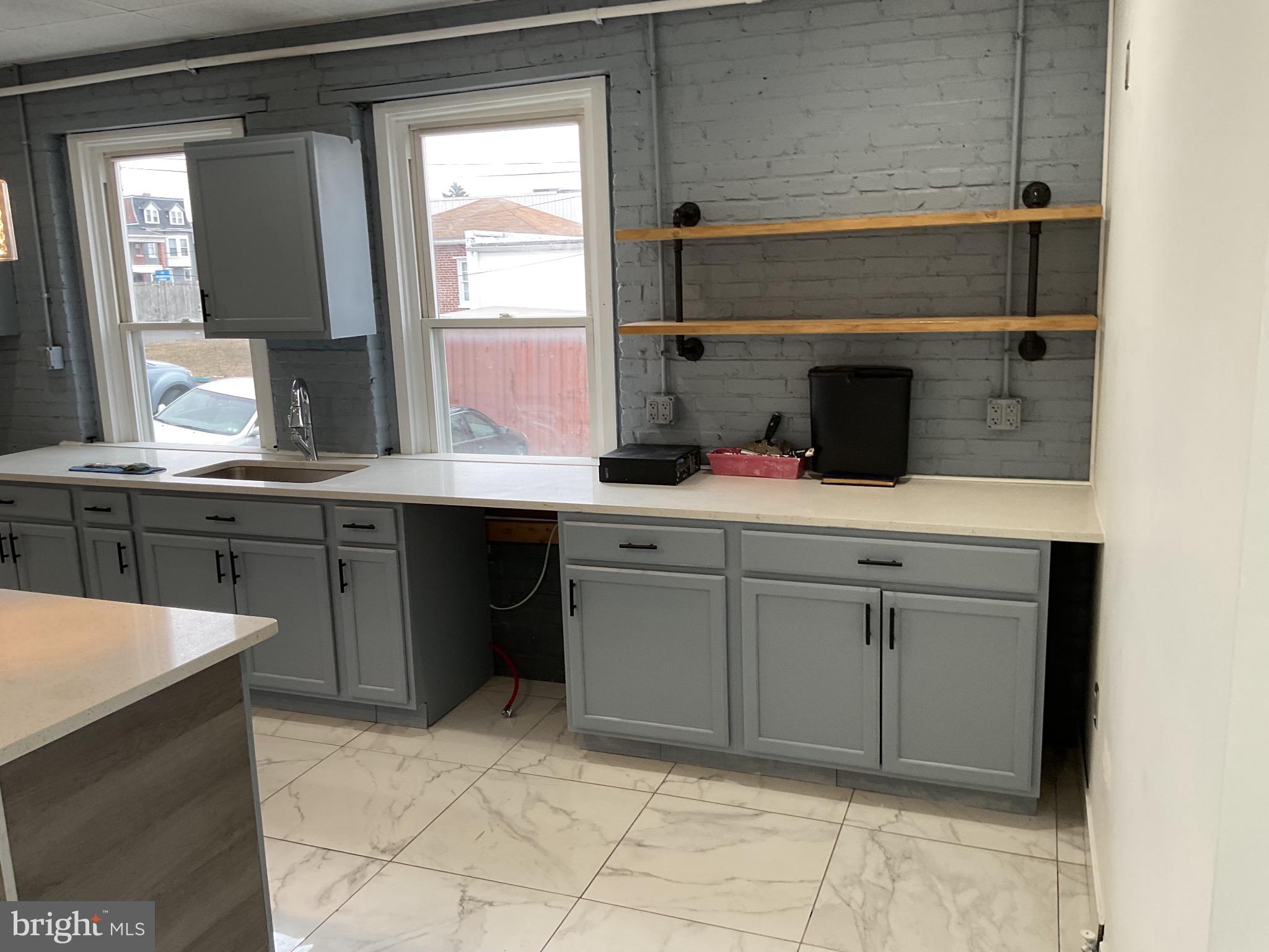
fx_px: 1063
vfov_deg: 48.2
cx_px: 634
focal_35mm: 29
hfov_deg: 61.7
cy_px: 476
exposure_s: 1/60
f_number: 1.8
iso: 40
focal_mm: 3
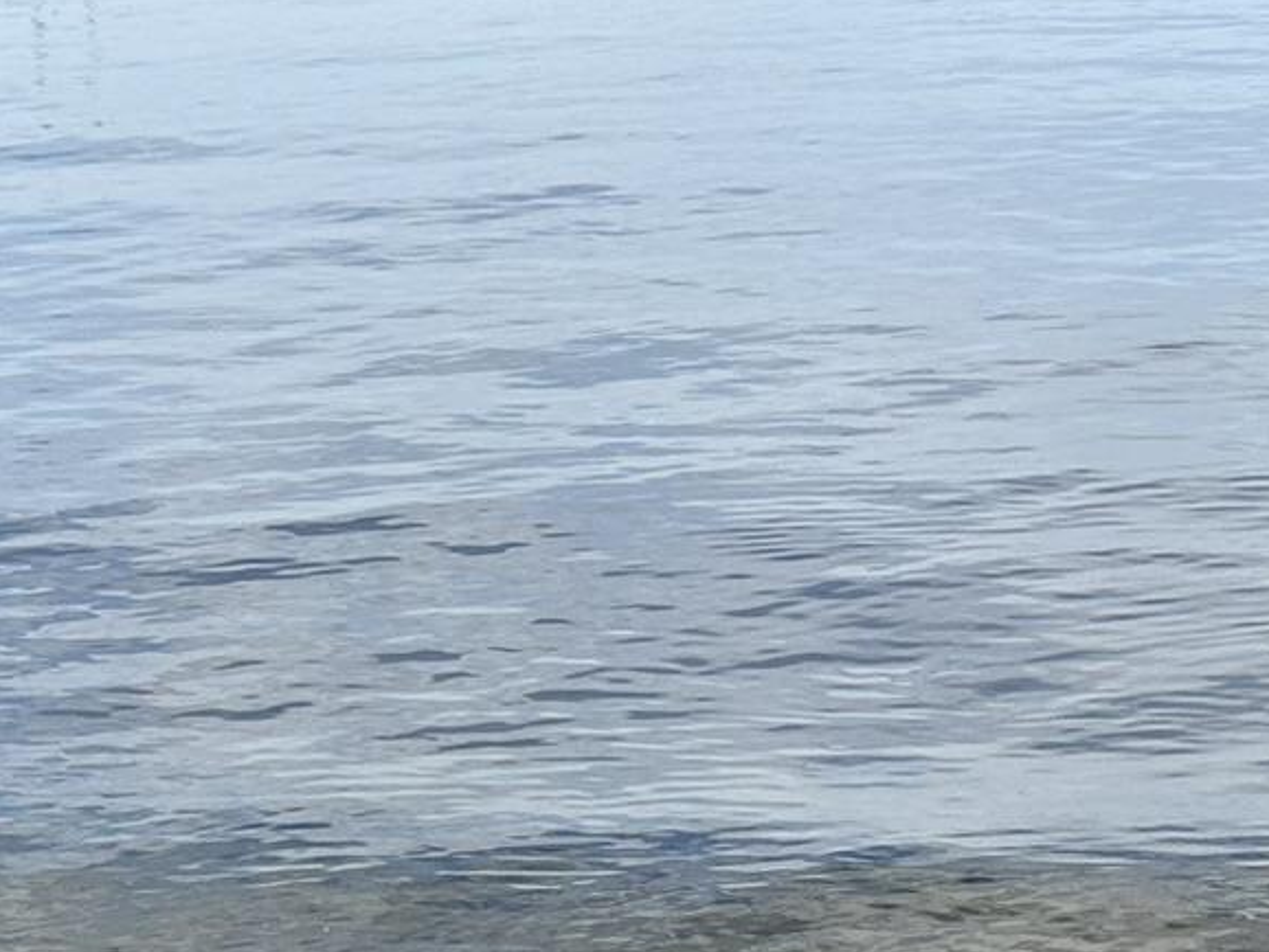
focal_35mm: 85
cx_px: 206
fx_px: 3117
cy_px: 1180
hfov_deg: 22.6
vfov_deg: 16.6
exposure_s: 1/2660
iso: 80
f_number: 1.78
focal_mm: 6.86
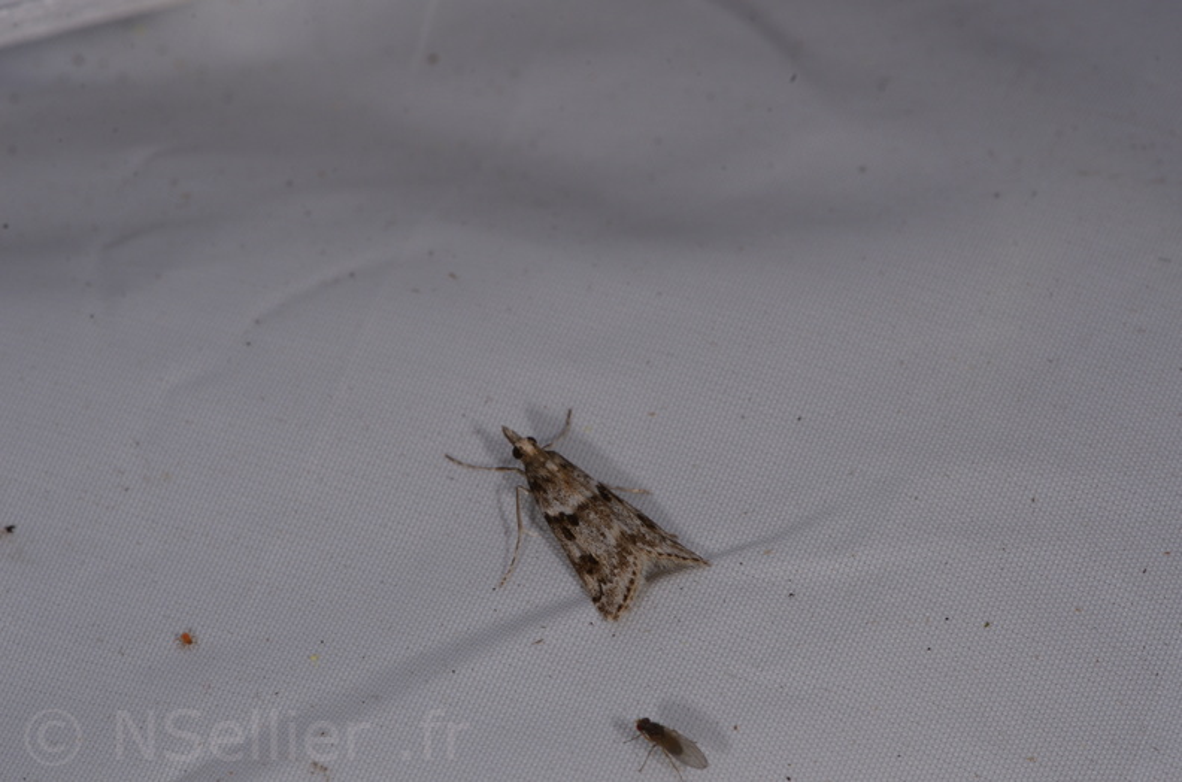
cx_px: 591
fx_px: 4176
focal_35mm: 128
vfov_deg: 10.7
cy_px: 391
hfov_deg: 16.1
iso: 100
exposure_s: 1/60
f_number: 25
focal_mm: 85
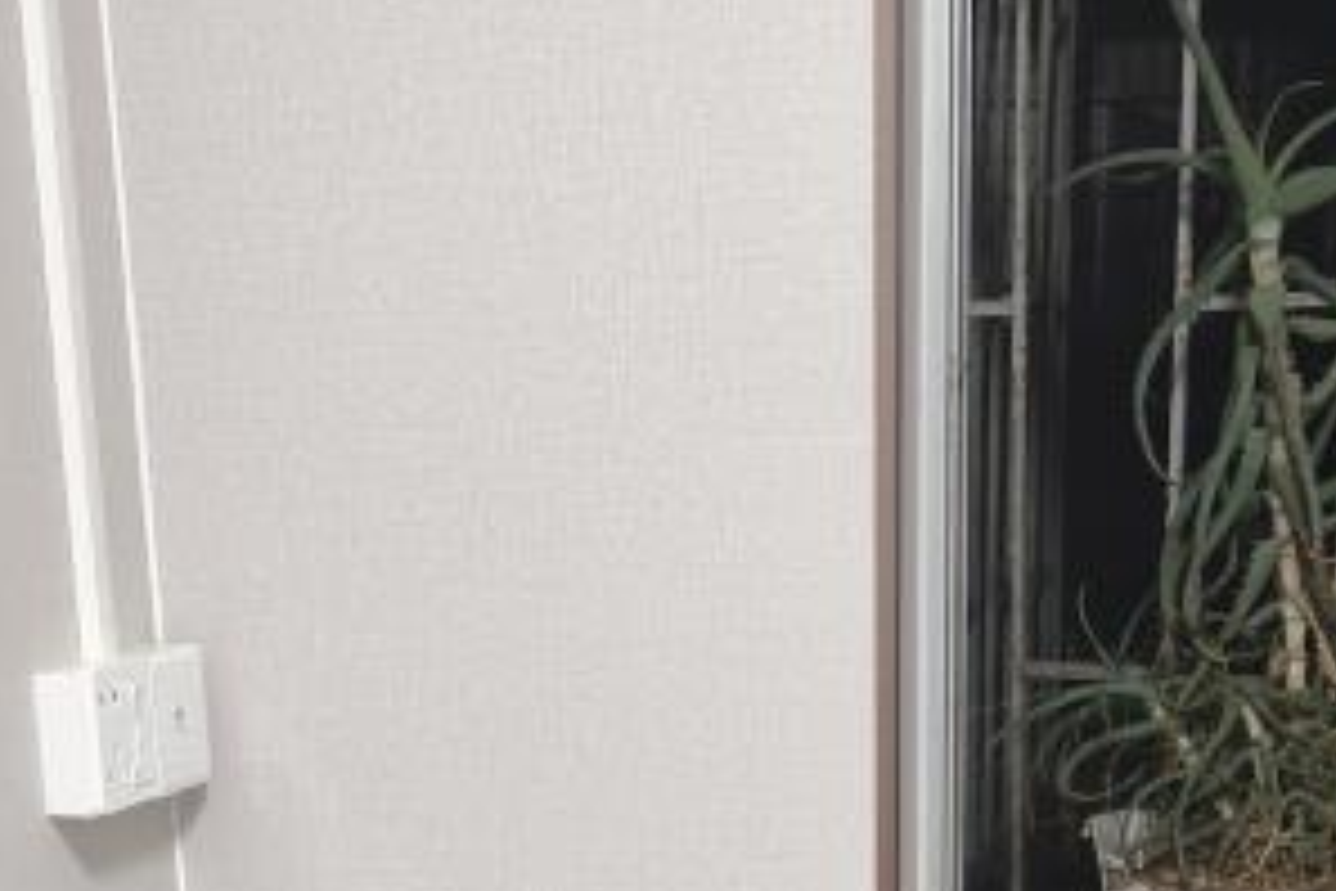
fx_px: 3191
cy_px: 1811
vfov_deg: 13.5
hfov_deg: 23.6
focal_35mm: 86
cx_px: 747
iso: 577
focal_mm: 8.67
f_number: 1.75
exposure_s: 1/50
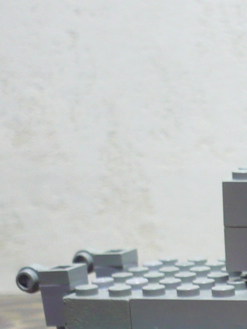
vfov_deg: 17.7
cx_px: 422
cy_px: 349
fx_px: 1028
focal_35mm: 108
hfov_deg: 12.7
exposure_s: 1/20
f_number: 2.8
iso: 200
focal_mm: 5.8
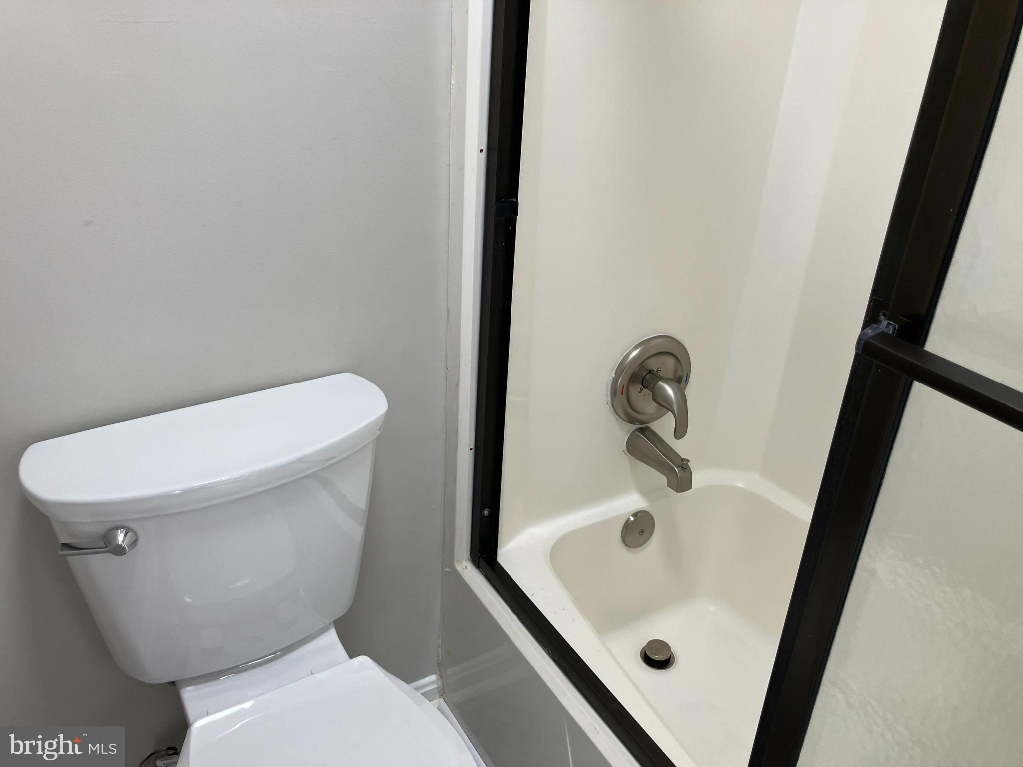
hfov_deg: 63.4
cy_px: 384
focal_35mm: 28
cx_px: 512
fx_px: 827
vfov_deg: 49.7
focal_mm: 3.99
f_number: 1.8
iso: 50
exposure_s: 1/60
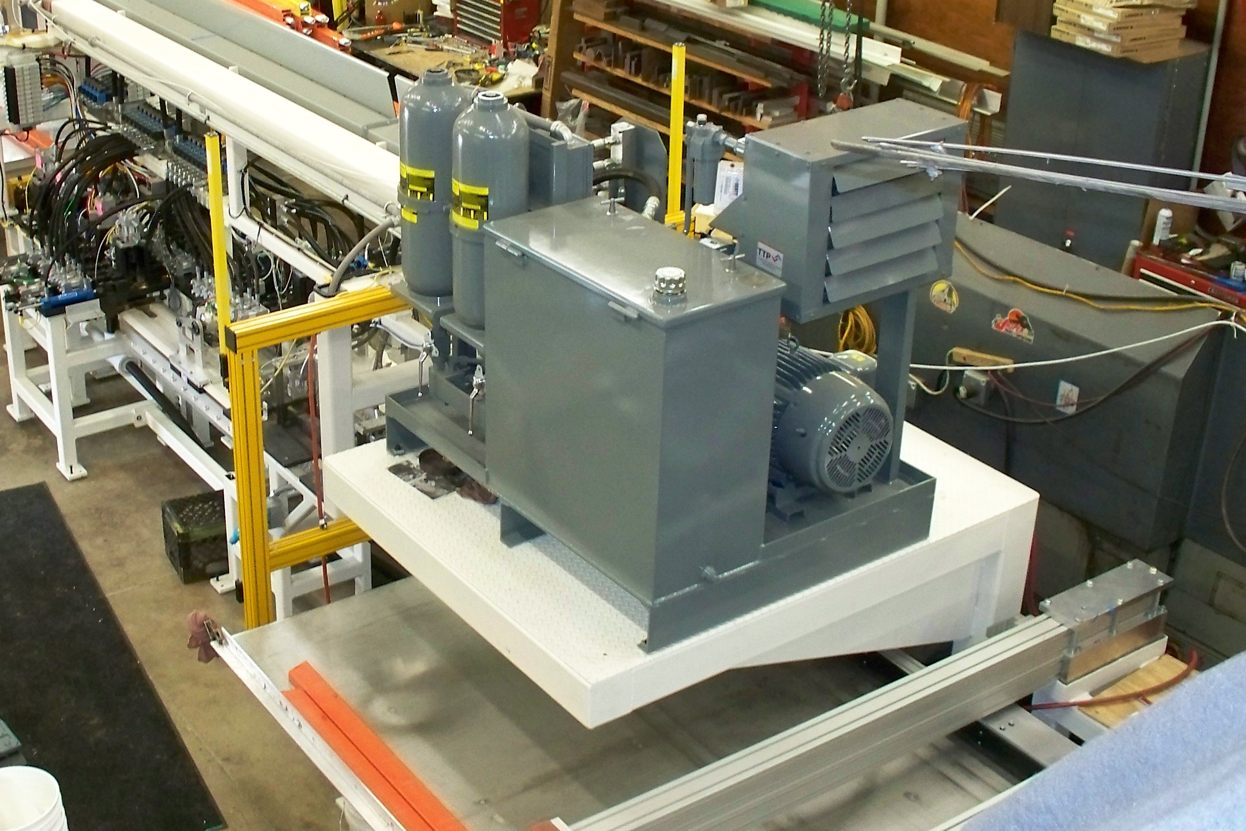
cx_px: 420
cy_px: 305
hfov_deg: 39.2
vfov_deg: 26.9
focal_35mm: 50
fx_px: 1730
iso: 400
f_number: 2.8
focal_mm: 7.54
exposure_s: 1/50
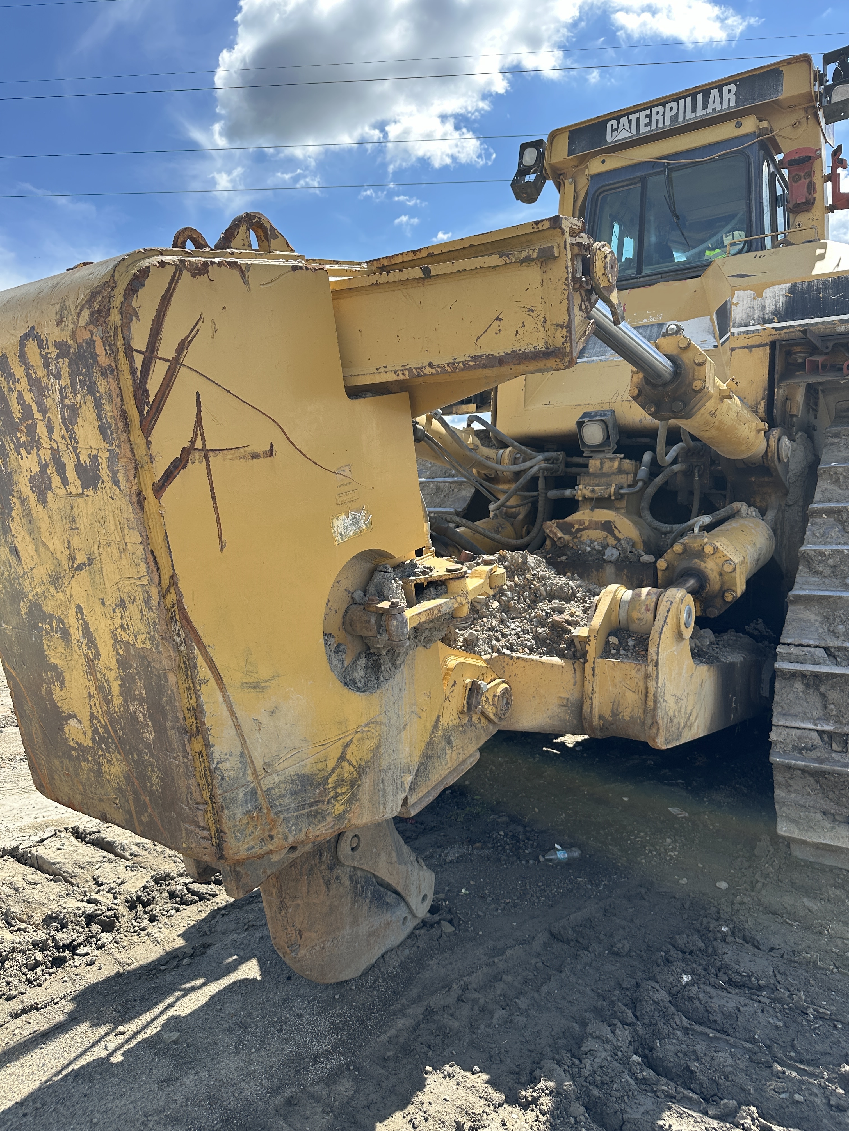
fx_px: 785
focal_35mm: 24
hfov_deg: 56.8
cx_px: 424
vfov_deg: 71.6
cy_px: 566
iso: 80
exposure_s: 1/2028
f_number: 1.78
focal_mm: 6.86
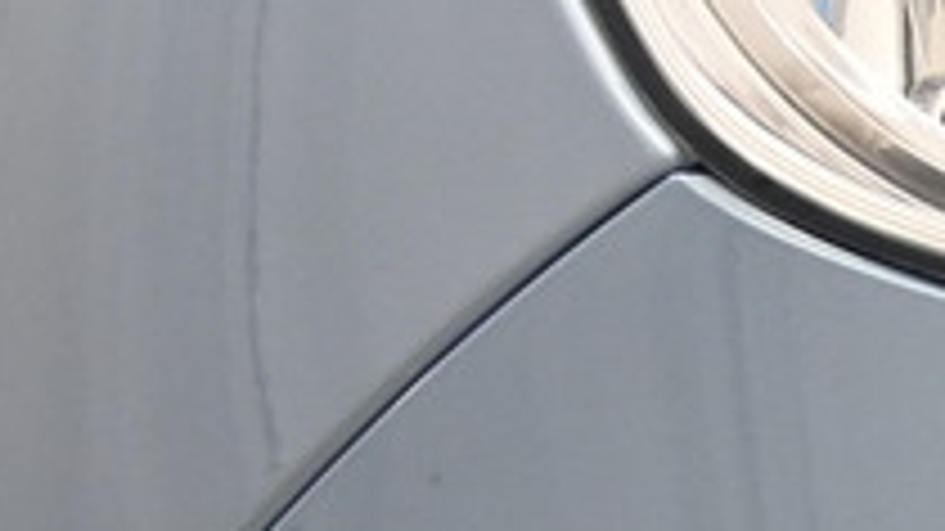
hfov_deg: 6.0
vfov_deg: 3.5
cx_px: 2898
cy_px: 1760
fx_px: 8368
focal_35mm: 334
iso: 500
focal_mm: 27.5
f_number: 4.5
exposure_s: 1/40
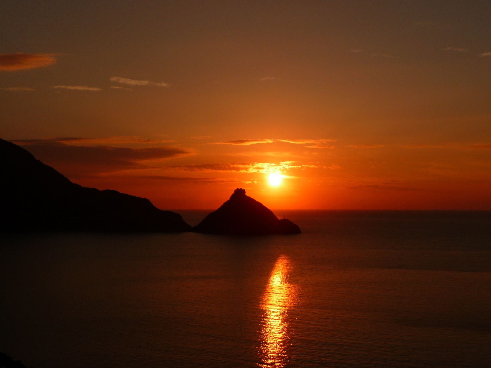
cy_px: 184
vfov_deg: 26.6
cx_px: 246
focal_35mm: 55
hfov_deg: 34.9
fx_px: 780
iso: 100
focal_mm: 9.3
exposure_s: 1/500
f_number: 10
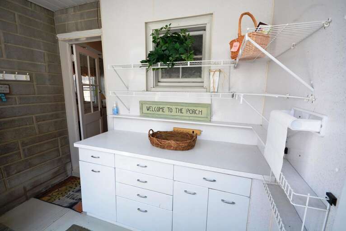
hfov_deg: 100.3
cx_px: 173
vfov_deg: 77.4
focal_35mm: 15
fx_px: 144
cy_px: 116
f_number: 7.1
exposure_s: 1/200
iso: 1000
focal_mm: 10
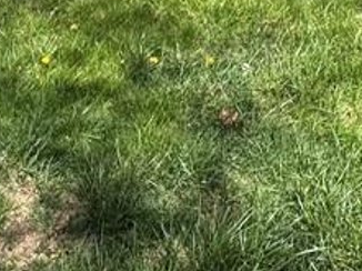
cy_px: -253
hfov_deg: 29.7
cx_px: 238
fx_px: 679
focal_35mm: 65
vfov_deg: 17.2
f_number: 2.2
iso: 50
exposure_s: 1/1020
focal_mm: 2.22
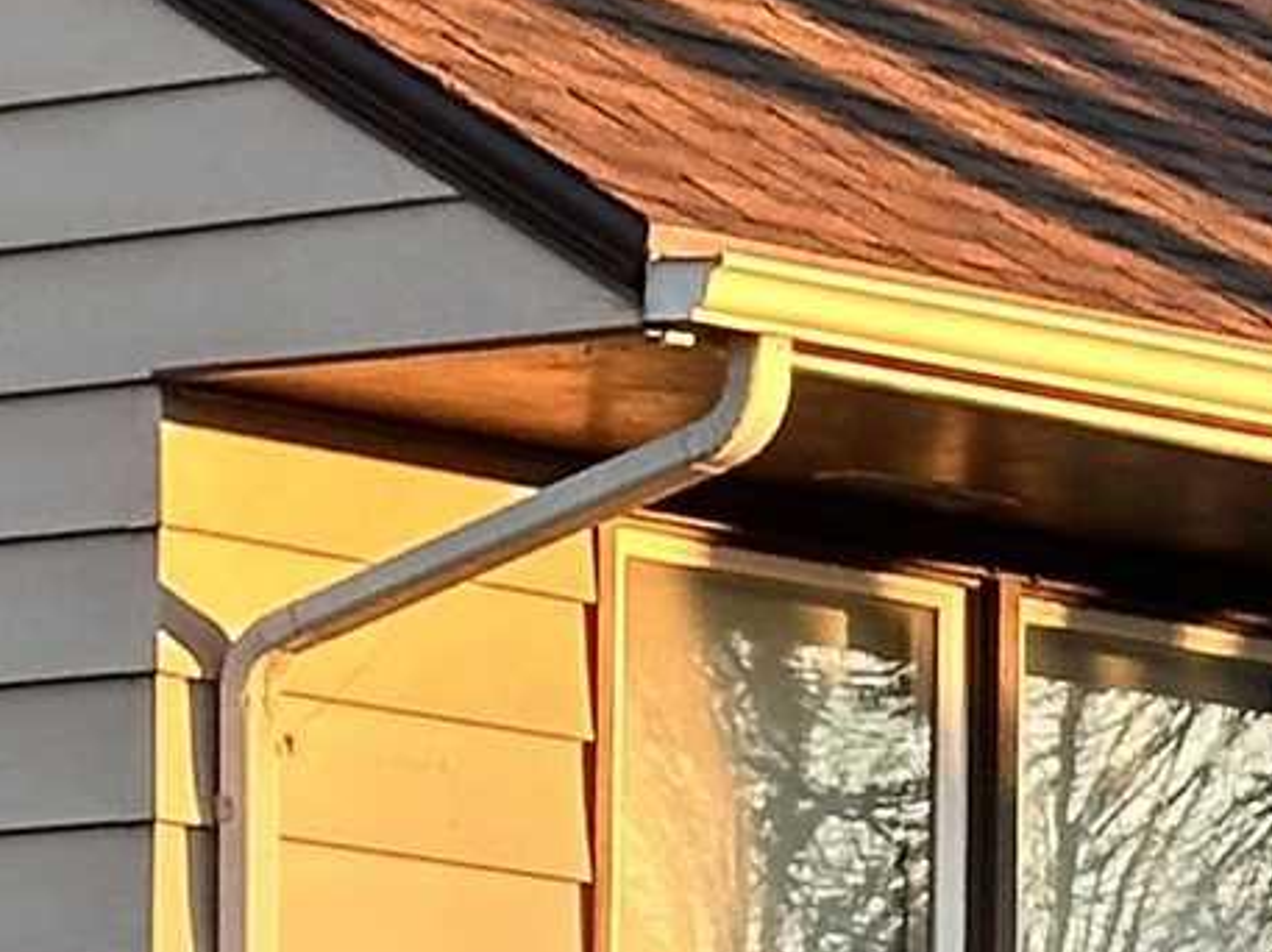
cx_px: 19
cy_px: 952
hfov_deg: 6.1
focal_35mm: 323
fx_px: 11860
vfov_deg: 4.6
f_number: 1.78
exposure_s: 1/331
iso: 64
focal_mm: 6.86
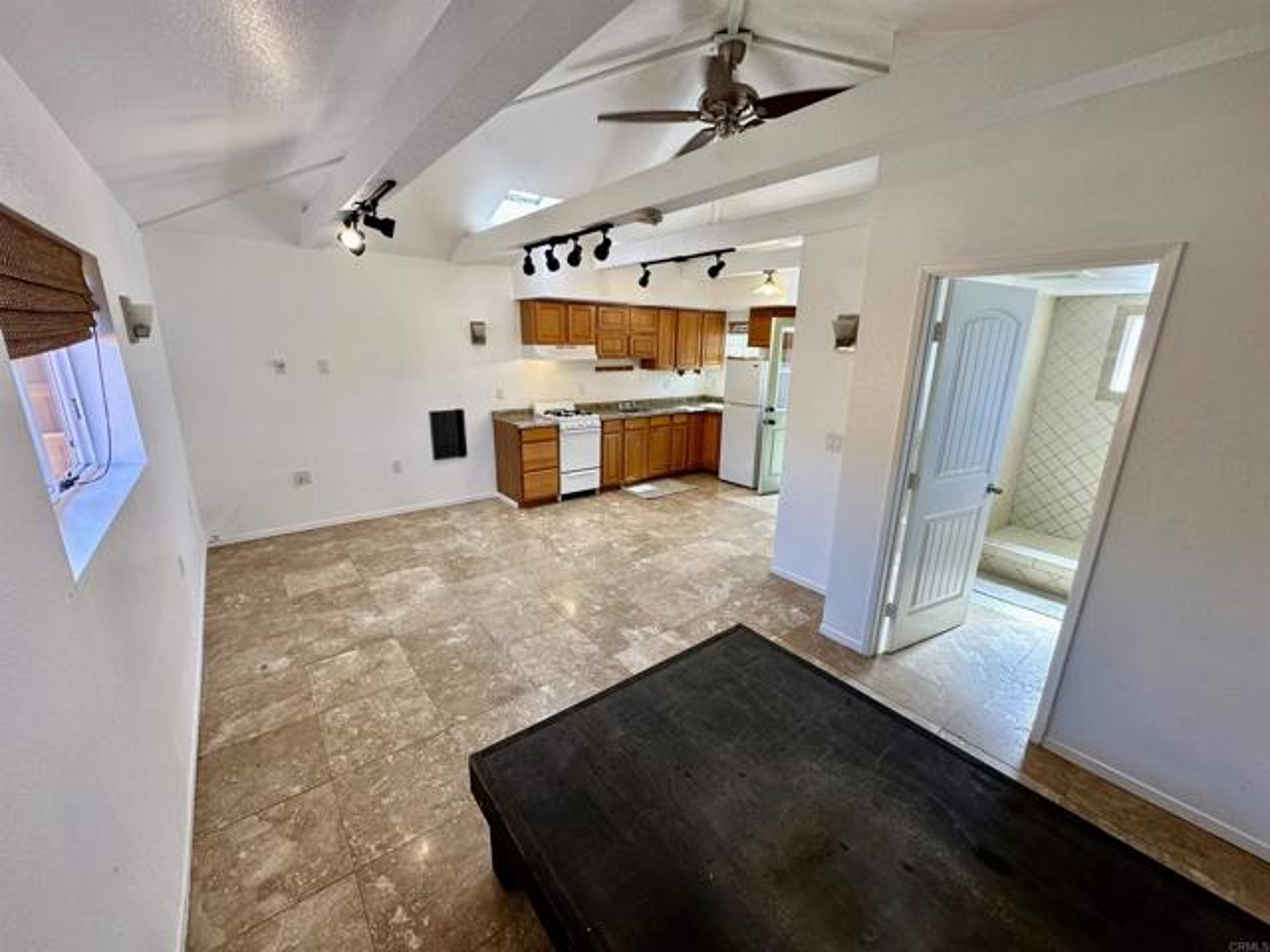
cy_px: 476
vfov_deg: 85.7
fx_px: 514
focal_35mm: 14
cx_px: 635
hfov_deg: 102.1
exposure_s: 1/120
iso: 100
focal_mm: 2.22
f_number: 2.2
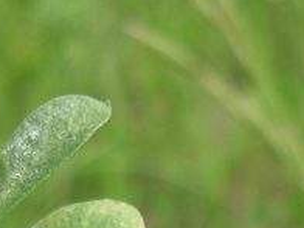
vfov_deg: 9.3
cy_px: 361
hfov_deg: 12.7
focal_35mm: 155
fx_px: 1361
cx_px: 50
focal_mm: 6.3
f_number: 2.9
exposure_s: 1/384
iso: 79
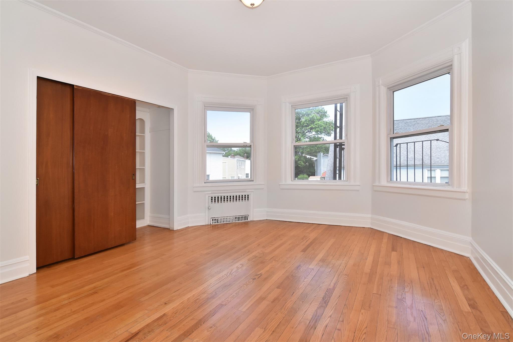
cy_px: 171
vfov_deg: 72.0
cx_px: 256
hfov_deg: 95.0
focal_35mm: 16
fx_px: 235
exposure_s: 1/160
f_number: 11
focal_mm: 11
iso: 500
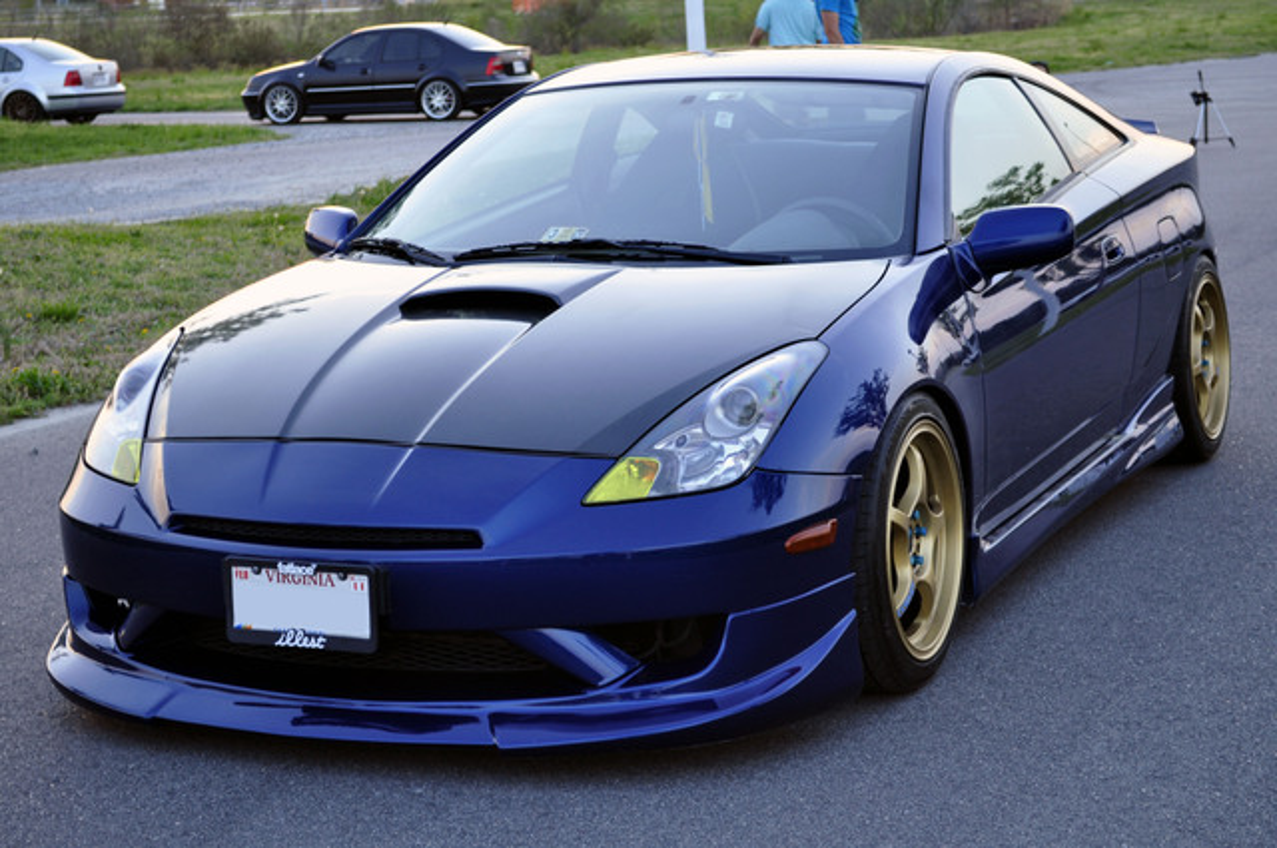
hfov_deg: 28.1
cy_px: 424
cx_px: 638
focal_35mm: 72
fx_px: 2551
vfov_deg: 18.9
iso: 200
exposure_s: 1/15
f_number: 5.6
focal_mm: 48
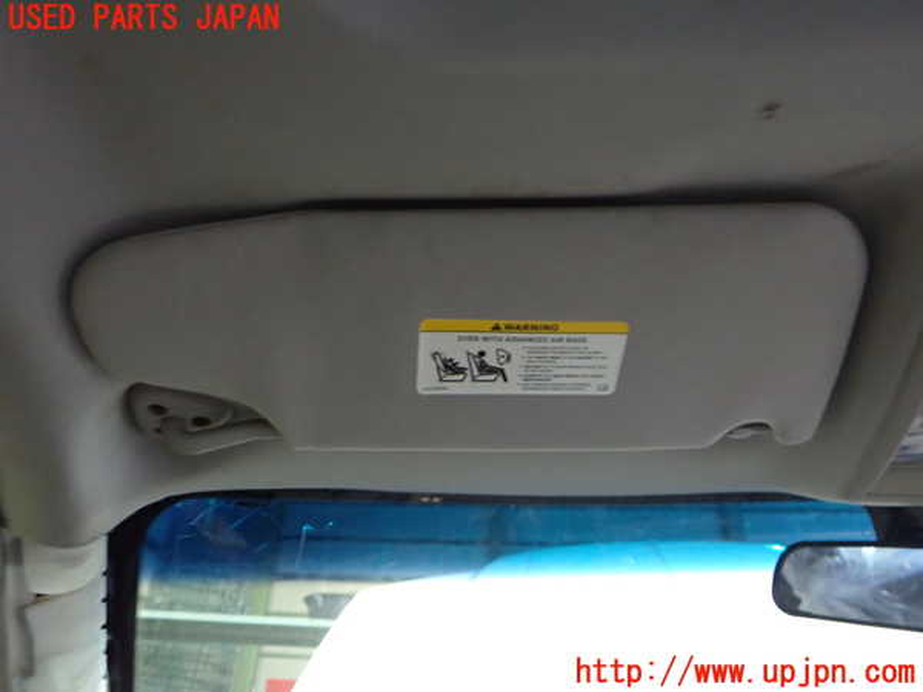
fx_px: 800
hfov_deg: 60.0
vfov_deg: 46.8
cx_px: 462
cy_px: 346
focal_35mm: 30
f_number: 2.3
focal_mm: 5.4
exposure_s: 1/25
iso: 800
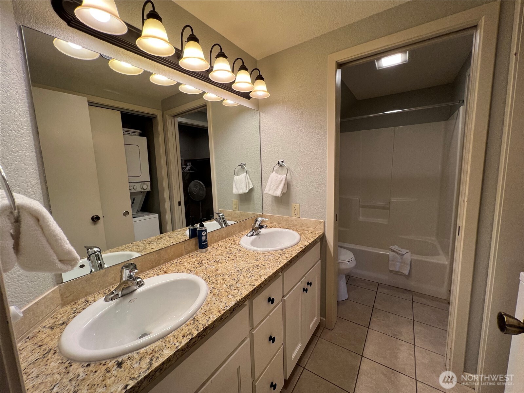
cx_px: 262
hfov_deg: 106.2
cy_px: 196
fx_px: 197
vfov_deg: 89.9
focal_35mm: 13
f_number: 1.8
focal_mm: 1.57
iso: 80
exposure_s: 1/120
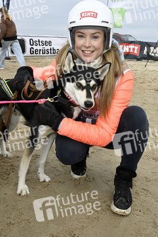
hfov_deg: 31.8
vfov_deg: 46.4
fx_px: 277
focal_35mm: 42
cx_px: 86
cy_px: 108
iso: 1000
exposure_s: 1/250
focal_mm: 38
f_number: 16
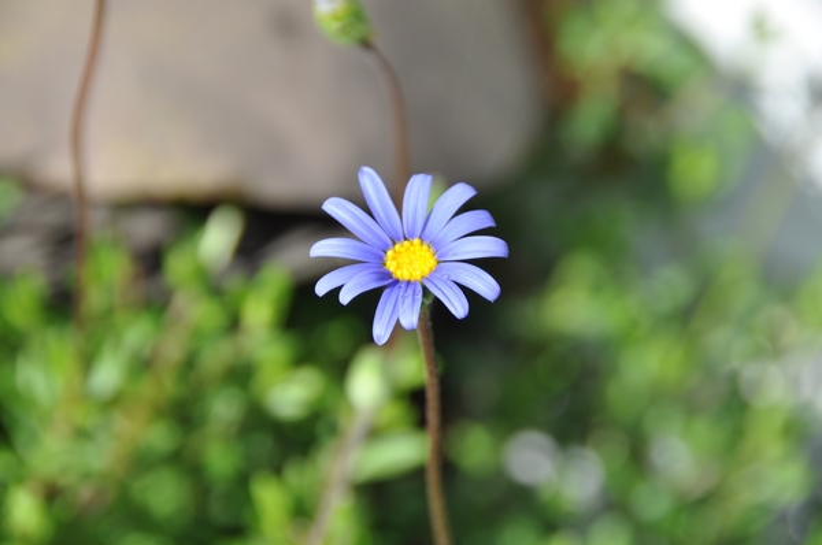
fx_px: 6839
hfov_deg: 6.9
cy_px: 272
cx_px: 411
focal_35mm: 300
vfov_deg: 4.6
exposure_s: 1/250
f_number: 8
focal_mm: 200
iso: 200
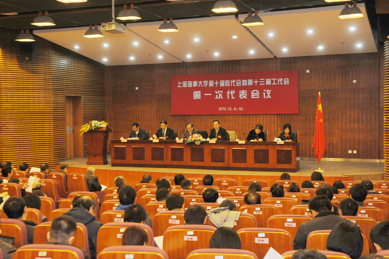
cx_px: 194
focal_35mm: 50
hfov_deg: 39.6
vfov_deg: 26.9
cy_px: 130
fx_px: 540
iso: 2500
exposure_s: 1/60
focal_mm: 50
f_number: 8
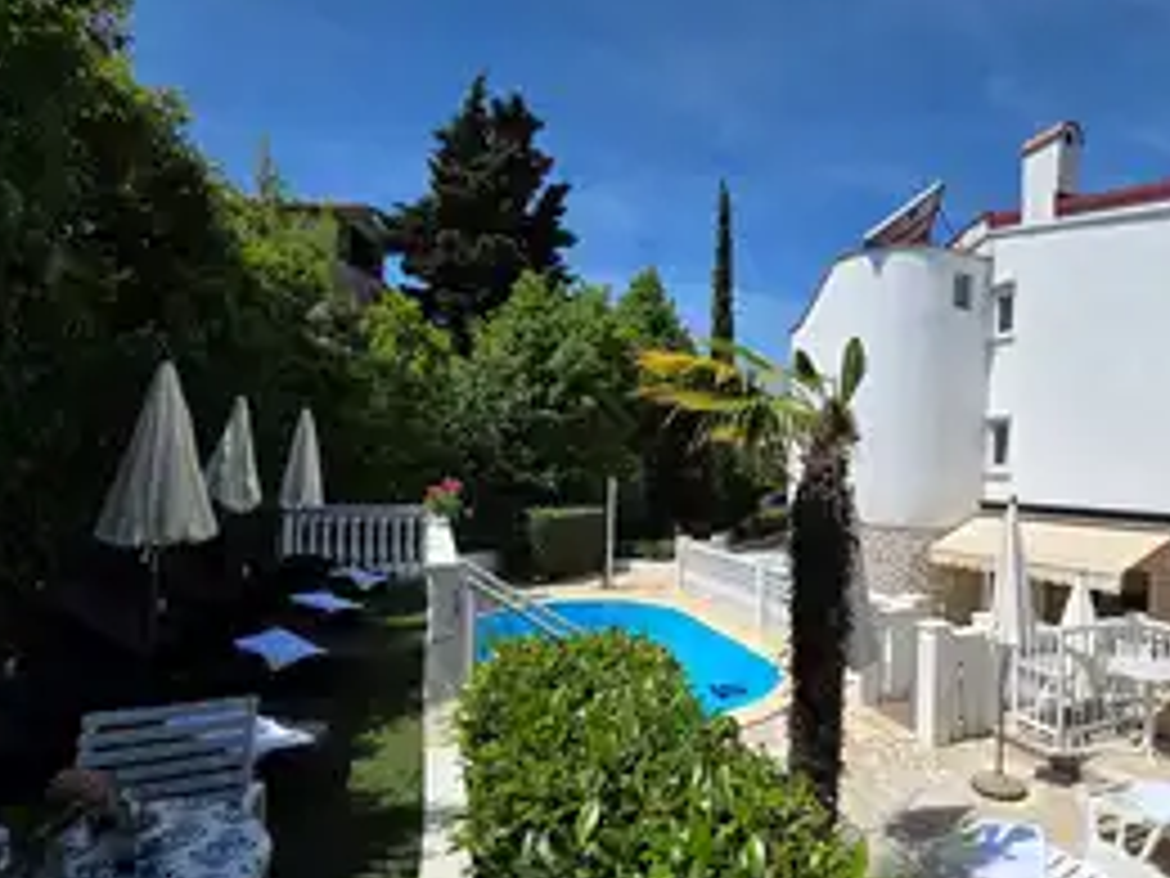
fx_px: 608
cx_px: 765
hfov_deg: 85.2
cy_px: 477
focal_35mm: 18
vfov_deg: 71.5
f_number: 2.2
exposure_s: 1/2890
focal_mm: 2.2
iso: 50
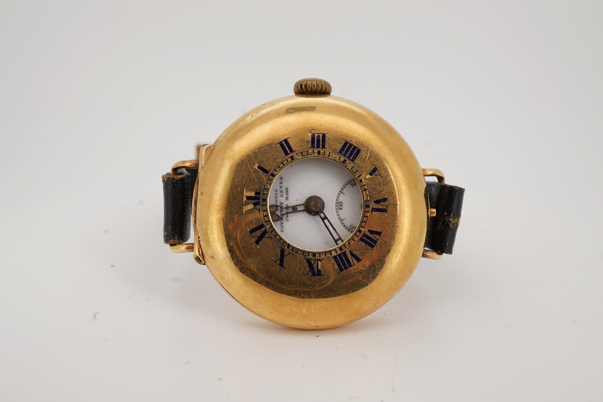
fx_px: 754
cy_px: 201
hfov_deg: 43.6
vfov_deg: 29.9
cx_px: 302
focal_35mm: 45
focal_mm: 30
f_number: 22
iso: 160
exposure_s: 1/160
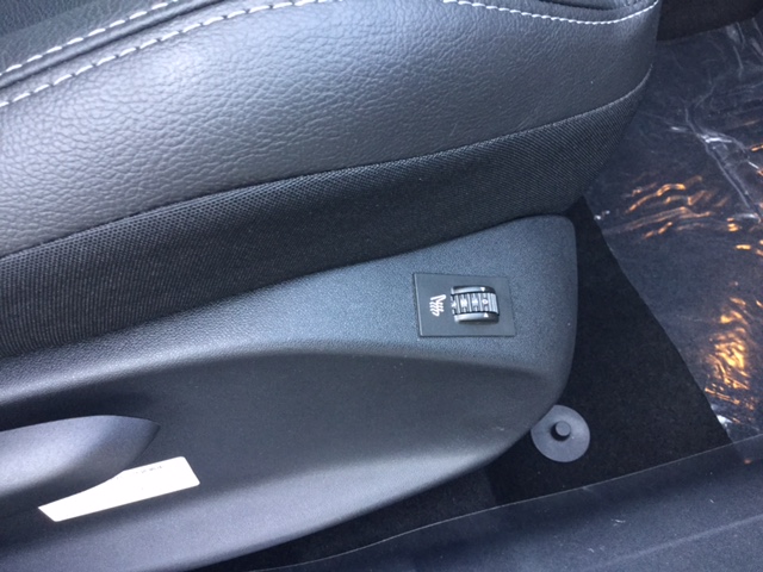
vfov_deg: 45.4
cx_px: 382
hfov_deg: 58.4
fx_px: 683
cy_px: 286
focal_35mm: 31
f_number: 2.4
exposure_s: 1/30
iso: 125
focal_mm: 3.3
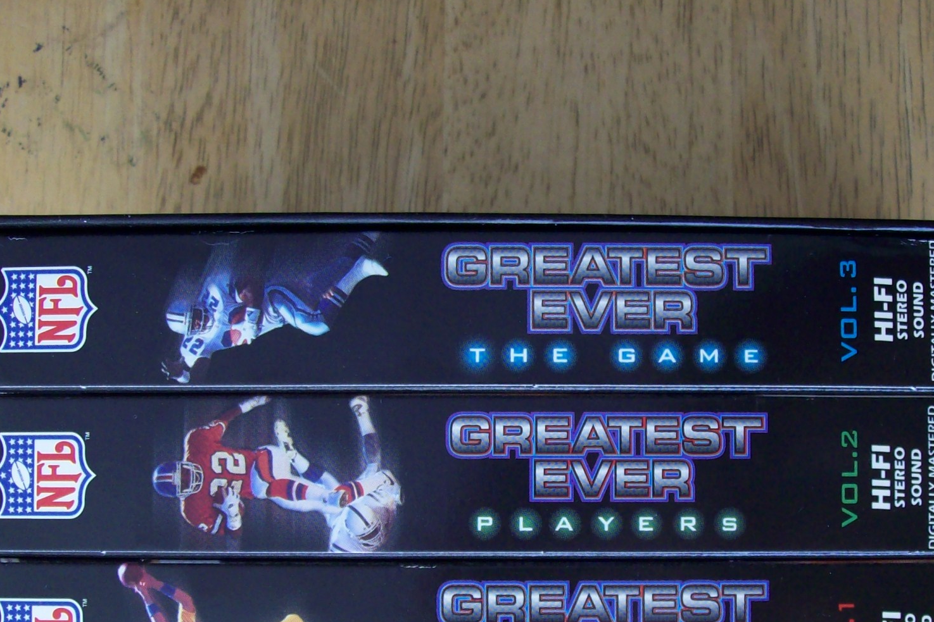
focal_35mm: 52
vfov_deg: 25.6
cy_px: 482
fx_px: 1349
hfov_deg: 38.1
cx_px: 522
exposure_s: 1/64
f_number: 2.7
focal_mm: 6
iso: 133
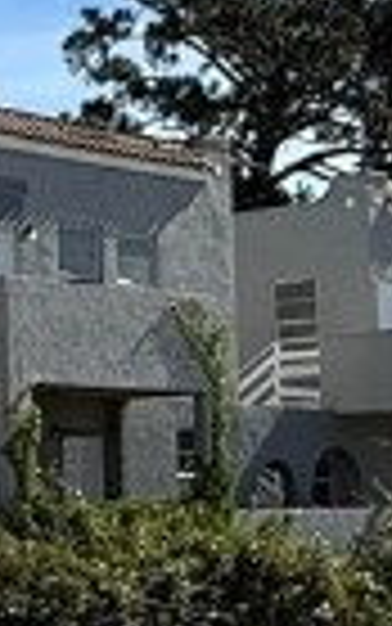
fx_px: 1861
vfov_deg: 19.1
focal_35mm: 109
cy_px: 410
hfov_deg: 11.6
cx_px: -162
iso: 50
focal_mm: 2.22
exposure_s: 1/1961
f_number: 2.2
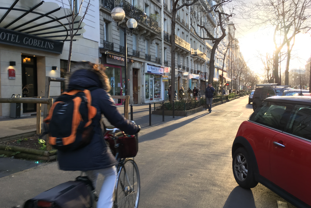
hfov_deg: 60.3
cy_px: 103
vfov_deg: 42.3
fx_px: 268
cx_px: 155
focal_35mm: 31
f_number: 2.2
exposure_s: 1/100
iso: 32
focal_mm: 4.15
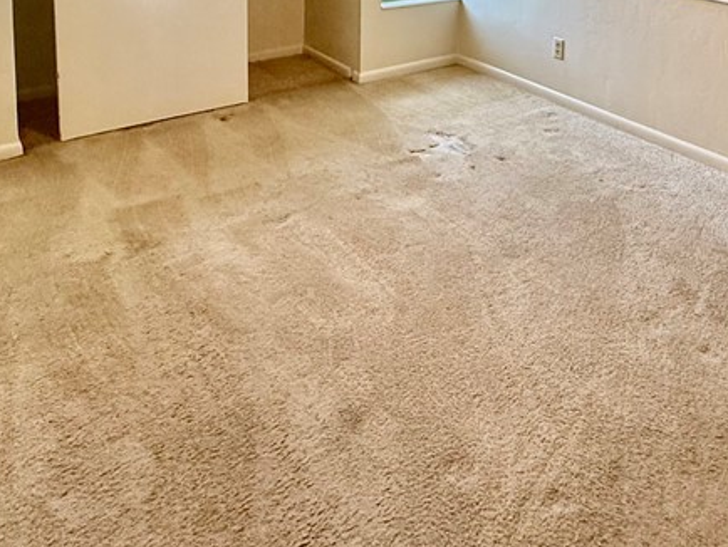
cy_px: -67
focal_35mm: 33
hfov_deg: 54.9
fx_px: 694
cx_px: 436
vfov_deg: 36.0
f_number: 2.2
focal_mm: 2.22
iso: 250
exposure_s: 1/120
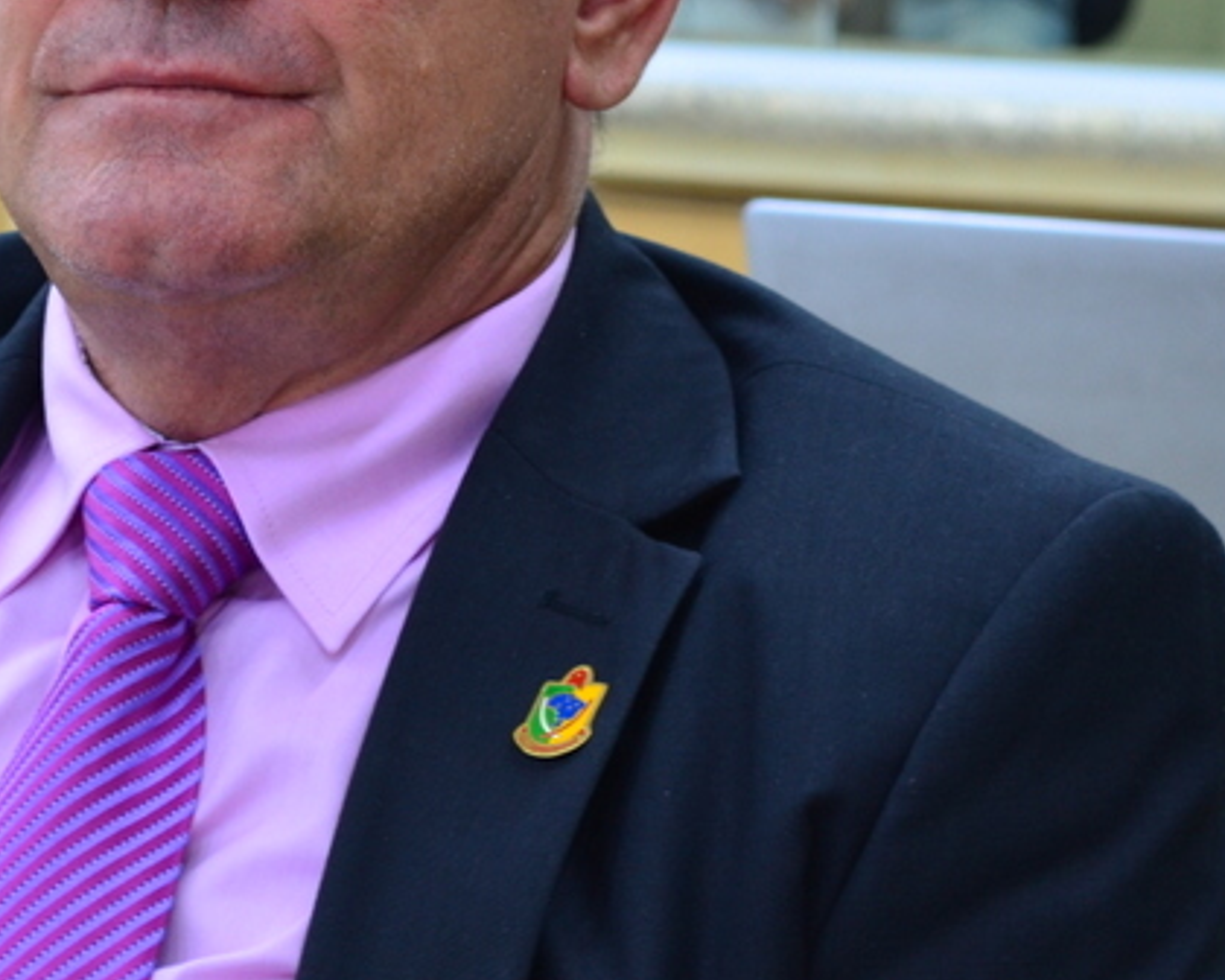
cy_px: 287
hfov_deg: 10.8
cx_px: 271
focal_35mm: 178
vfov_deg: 8.7
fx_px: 6453
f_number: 6.3
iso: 400
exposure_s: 1/25
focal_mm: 52
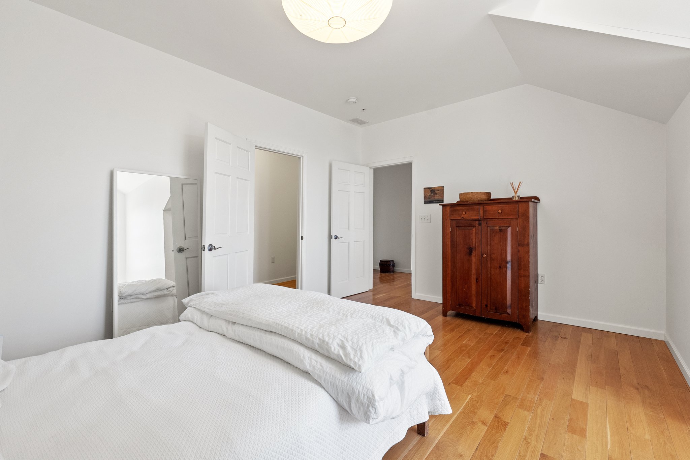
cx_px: 345
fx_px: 287
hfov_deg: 100.4
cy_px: 230
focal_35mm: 15
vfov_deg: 77.3
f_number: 8
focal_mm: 10
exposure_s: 1/15
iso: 800
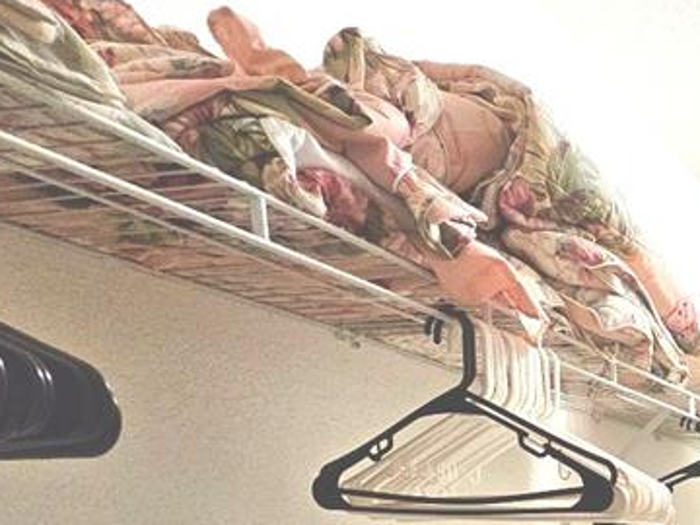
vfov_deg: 31.5
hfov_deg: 33.6
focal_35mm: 37
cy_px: 649
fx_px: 748
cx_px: 943
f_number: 2.2
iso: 500
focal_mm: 2.2
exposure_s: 1/77.5
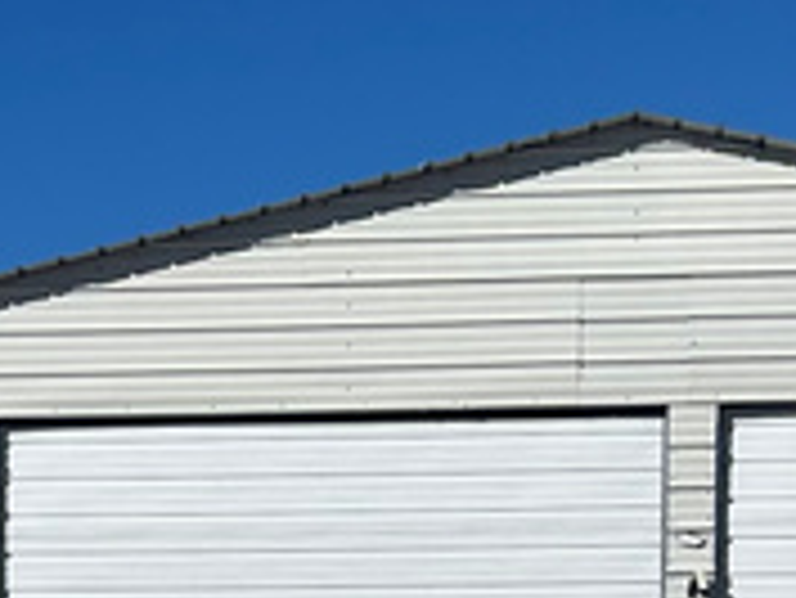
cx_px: 58
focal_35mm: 150
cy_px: 1034
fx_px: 3452
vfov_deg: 9.5
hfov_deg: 13.0
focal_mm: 5.7
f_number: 1.5
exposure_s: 1/11364
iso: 50
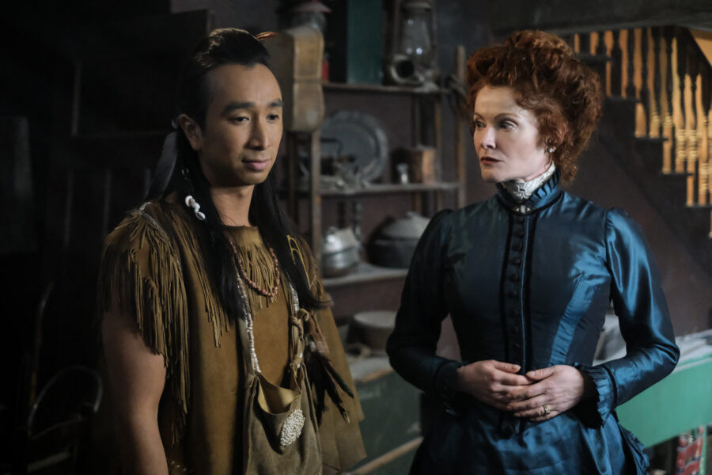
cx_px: 356
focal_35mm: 53
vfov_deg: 25.5
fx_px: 1048
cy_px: 238
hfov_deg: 37.5
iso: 6400
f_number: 1.8
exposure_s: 1/125
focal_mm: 35
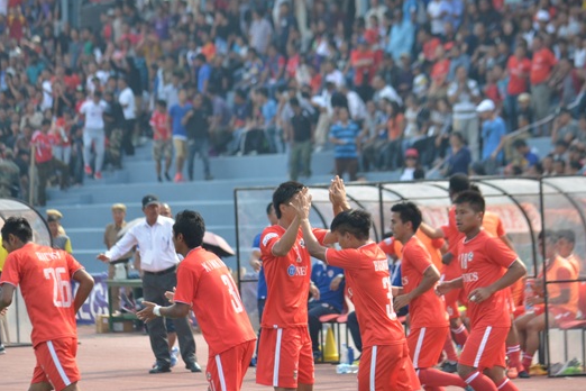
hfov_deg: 7.2
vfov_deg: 4.8
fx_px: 4632
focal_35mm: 285
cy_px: 237
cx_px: 303
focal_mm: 155
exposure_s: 1/800
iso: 400
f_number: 5
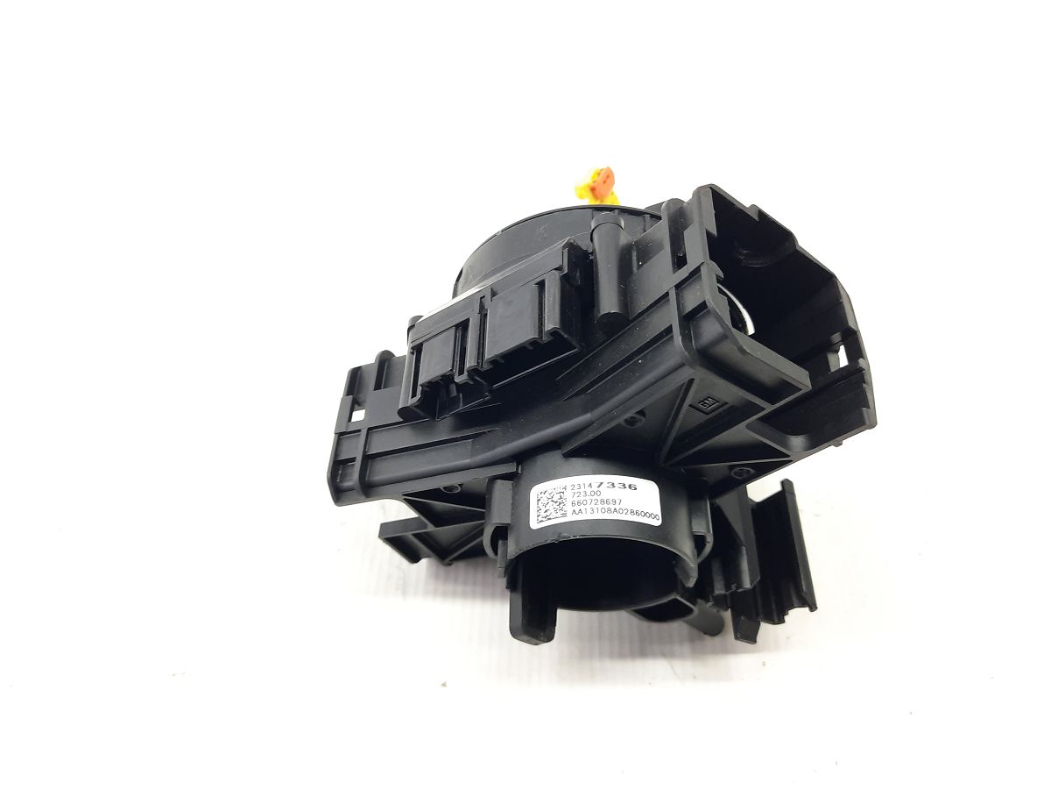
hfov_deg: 69.4
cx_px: 526
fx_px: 759
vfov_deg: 54.9
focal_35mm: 25
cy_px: 394
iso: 200
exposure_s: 1/50
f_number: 2
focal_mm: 4.6
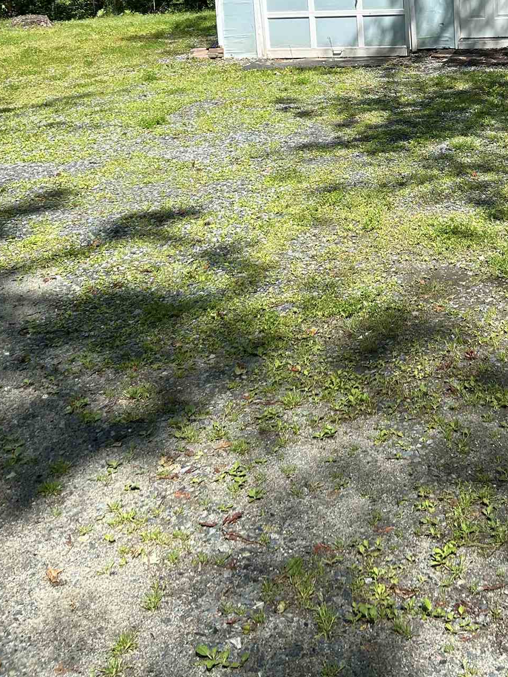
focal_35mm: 47
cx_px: 420
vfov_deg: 37.9
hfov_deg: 30.0
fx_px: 920
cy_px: 74
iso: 50
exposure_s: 1/2457
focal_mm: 5.7
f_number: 1.5
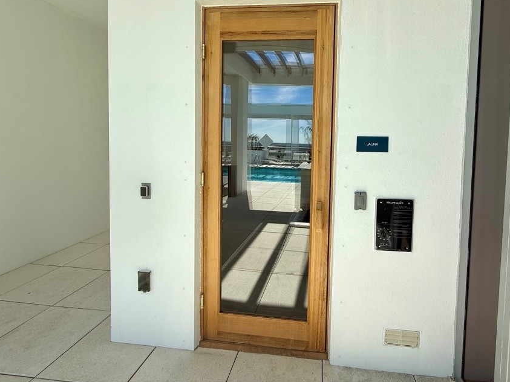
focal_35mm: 17
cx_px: 301
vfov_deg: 73.8
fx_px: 250
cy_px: 151
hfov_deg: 90.1
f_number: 2.2
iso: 50
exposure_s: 1/1399
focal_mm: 2.22
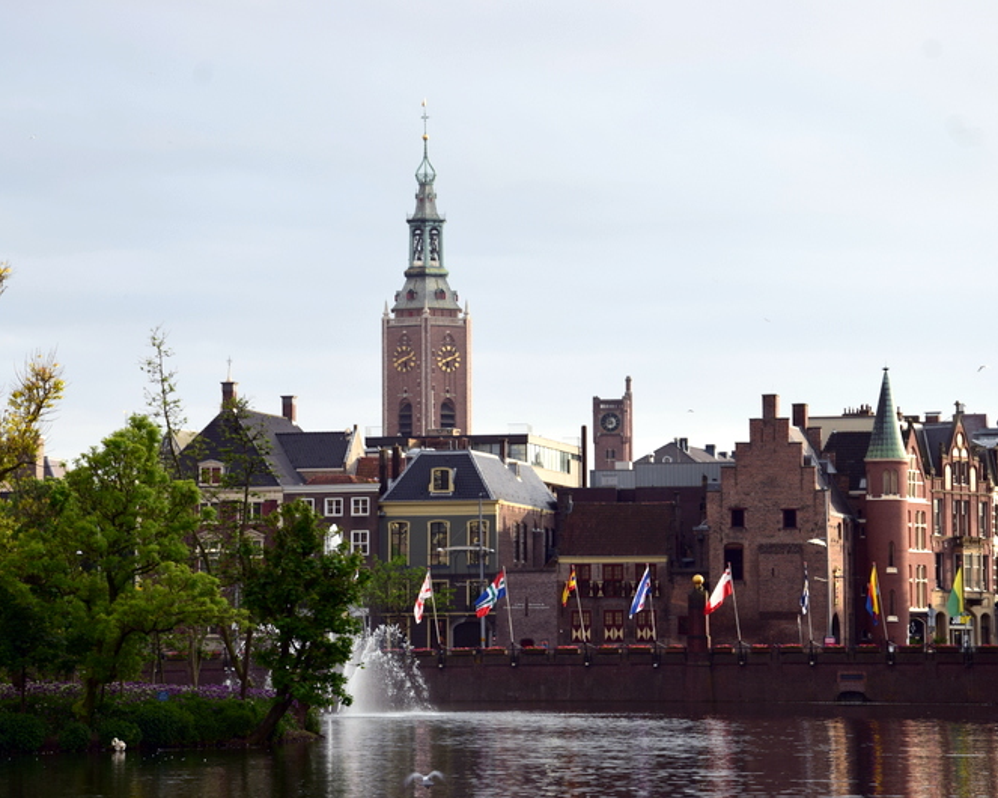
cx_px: 515
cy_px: 399
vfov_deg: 11.3
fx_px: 4016
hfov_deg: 14.2
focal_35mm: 136
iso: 125
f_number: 9
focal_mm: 80
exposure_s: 1/125
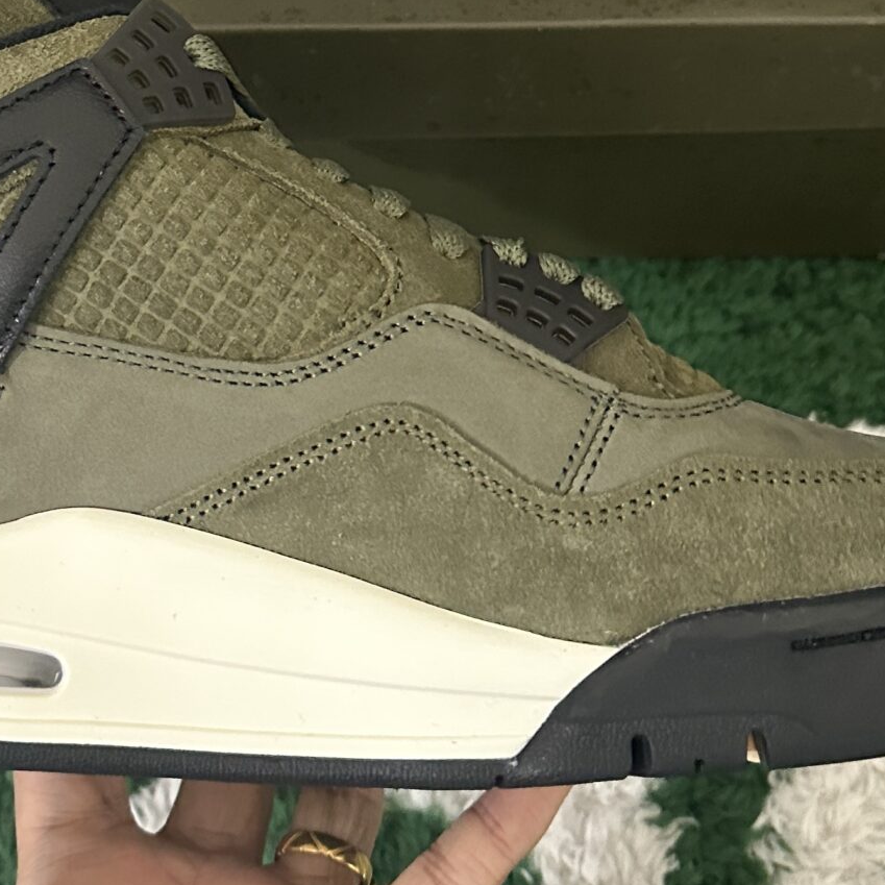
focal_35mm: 64
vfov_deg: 25.5
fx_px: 1851
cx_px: 342
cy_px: -10
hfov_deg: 26.8
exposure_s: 1/50
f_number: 1.78
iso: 640
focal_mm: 6.86
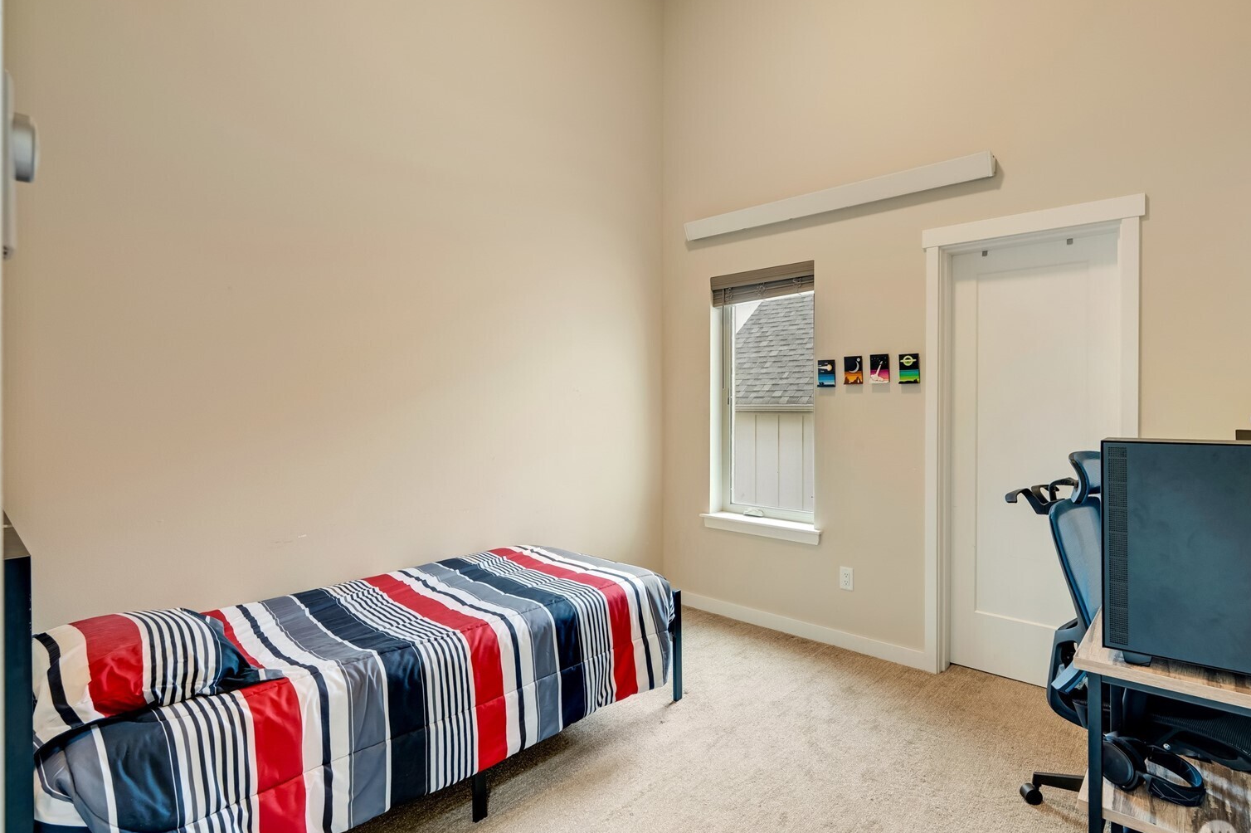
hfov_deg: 87.9
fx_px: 645
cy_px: 404
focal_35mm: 19
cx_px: 695
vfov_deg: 65.7
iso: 400
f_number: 9
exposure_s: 1/125
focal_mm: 16.5
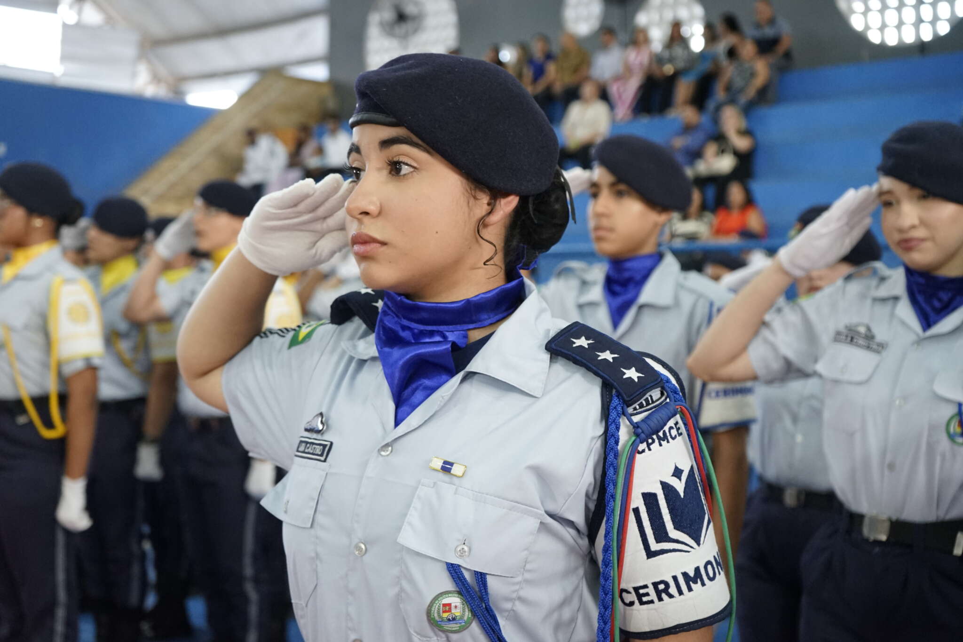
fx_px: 1418
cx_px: 482
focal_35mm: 53
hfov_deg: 37.5
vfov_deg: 25.5
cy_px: 321
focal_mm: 53
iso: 3200
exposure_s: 1/100
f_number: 5
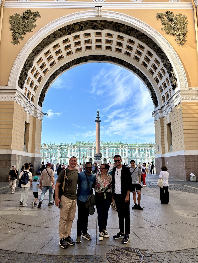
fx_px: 198
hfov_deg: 53.1
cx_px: 99
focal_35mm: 26
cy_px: 132
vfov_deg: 67.3
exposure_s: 1/1876
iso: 50
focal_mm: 5.96
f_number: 1.6
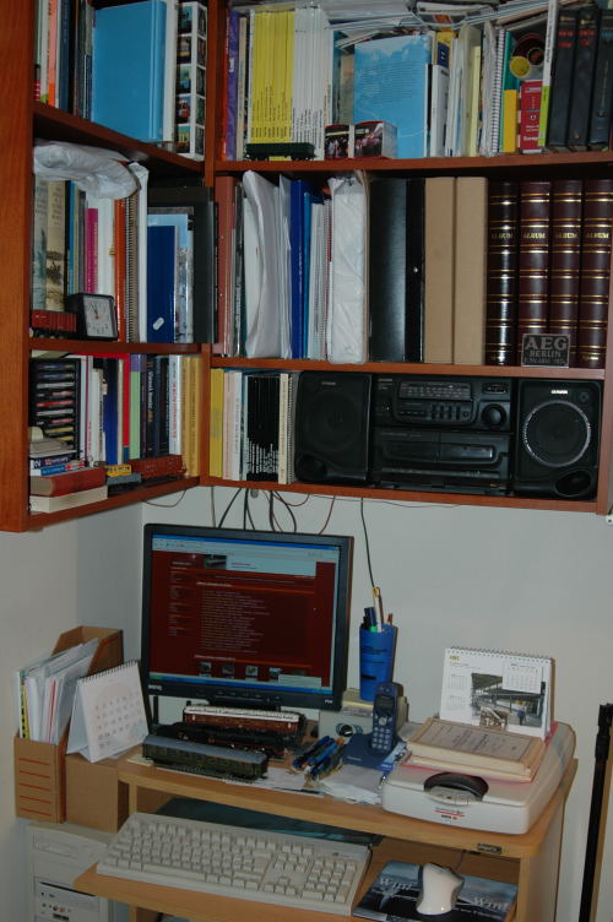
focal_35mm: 42
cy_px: 461
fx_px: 1075
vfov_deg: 46.4
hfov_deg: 31.8
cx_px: 306
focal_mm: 28
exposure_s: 1/60
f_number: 4
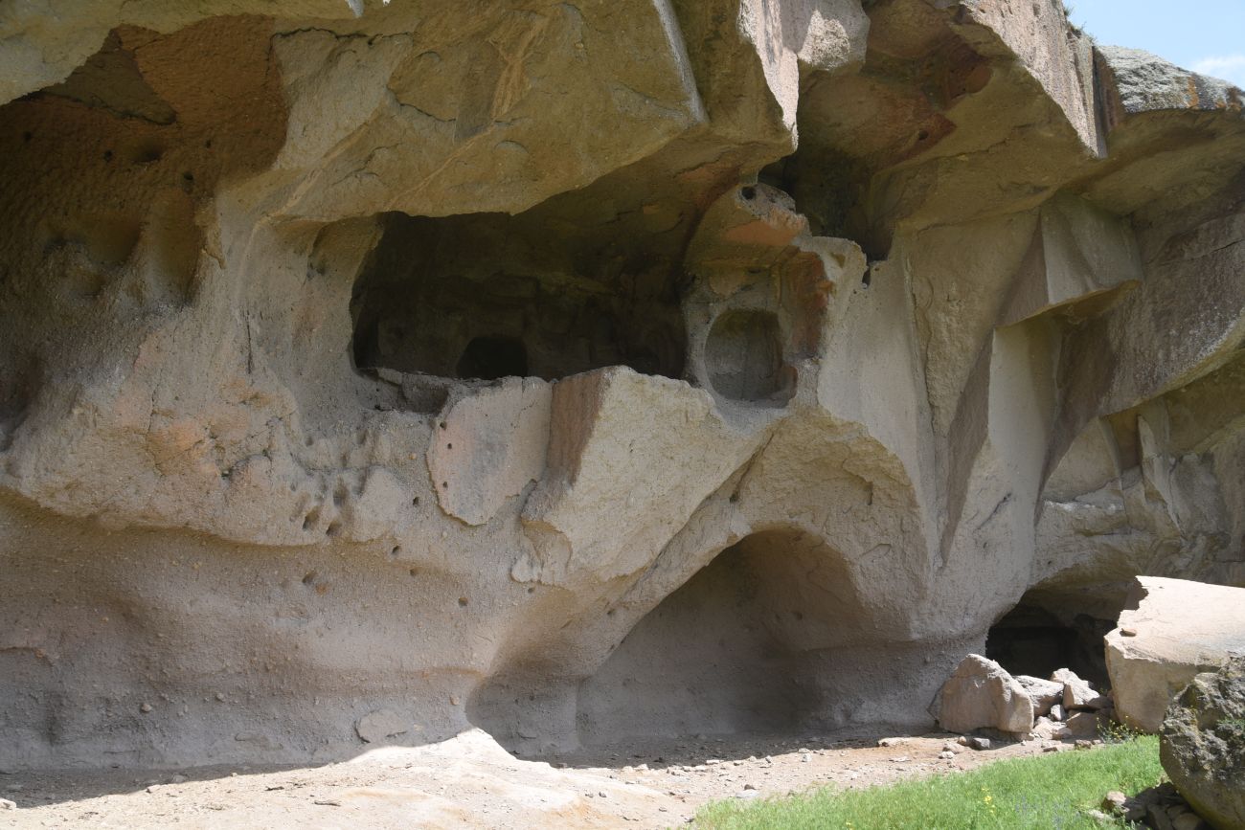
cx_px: 622
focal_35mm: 50
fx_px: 1729
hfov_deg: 39.6
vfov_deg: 27.0
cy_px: 415
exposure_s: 1/125
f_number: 8
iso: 125
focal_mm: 50
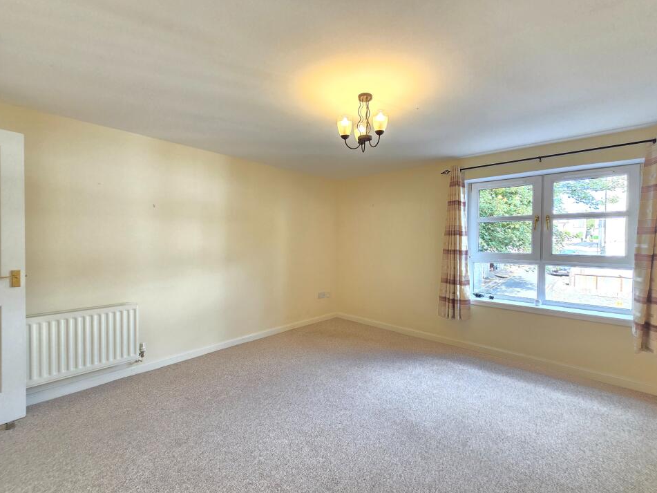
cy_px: 243
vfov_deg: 85.7
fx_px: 266
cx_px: 347
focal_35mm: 14
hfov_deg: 102.0
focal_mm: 2.2
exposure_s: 1/50
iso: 125
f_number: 2.2
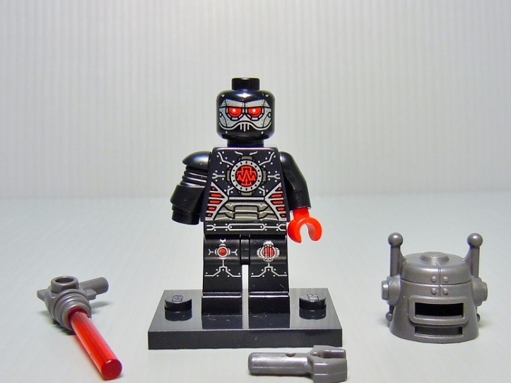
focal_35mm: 33
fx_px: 487
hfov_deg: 55.4
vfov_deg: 42.9
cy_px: 210
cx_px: 256
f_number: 3.5
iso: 100
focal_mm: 5.4
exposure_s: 1/13
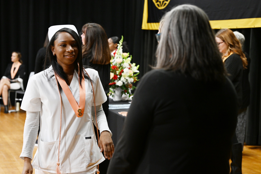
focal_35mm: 80
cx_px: 130
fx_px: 580
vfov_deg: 17.1
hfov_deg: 25.4
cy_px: 87
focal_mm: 80
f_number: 5
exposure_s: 1/125
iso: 2500
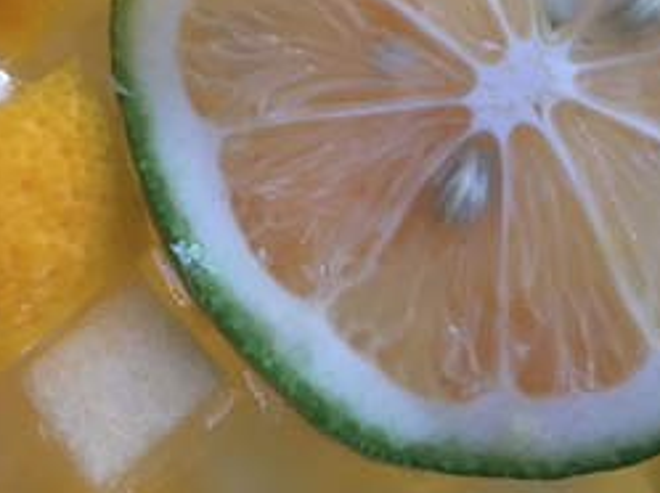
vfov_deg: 19.7
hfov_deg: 27.5
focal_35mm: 70
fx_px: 1333
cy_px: -93
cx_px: 180
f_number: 2.2
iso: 125
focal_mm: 4.15
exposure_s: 1/33
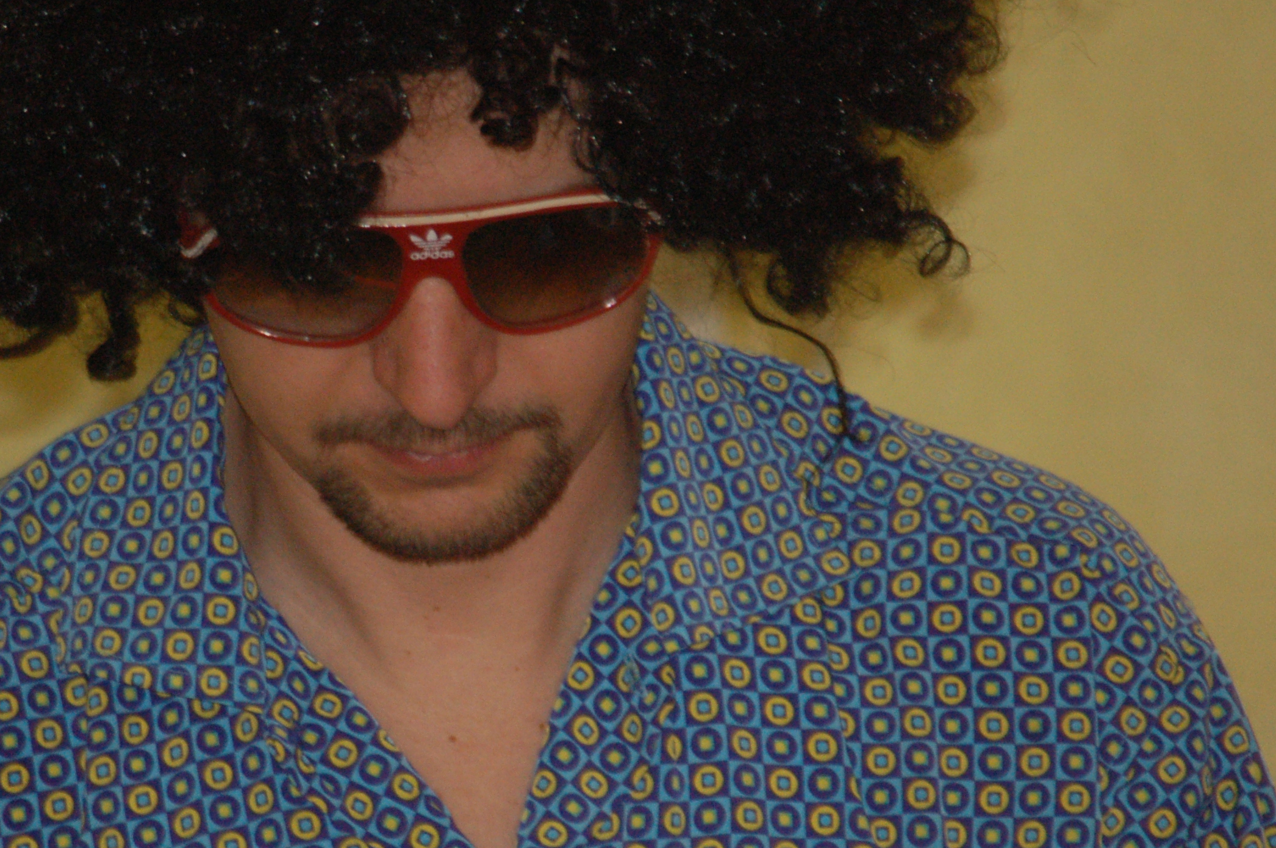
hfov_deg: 3.2
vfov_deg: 2.1
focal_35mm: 647
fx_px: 22912
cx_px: 475
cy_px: 468
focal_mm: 300
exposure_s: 1/60
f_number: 6.7
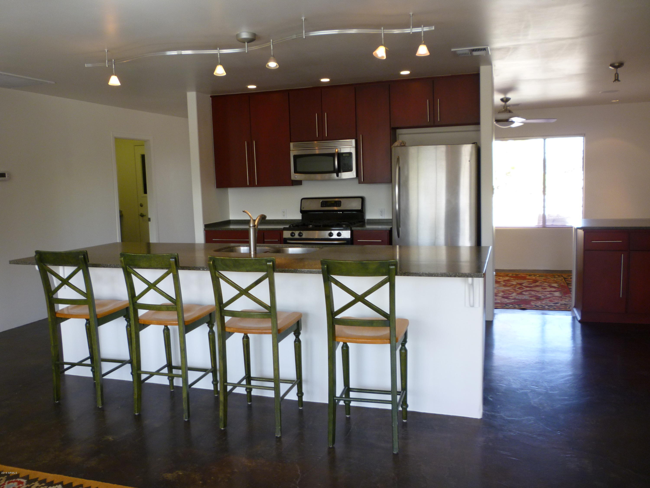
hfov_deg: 61.7
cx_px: 325
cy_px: 244
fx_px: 545
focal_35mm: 29
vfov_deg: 48.2
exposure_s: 1/30
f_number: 3.3
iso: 125
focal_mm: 5.2
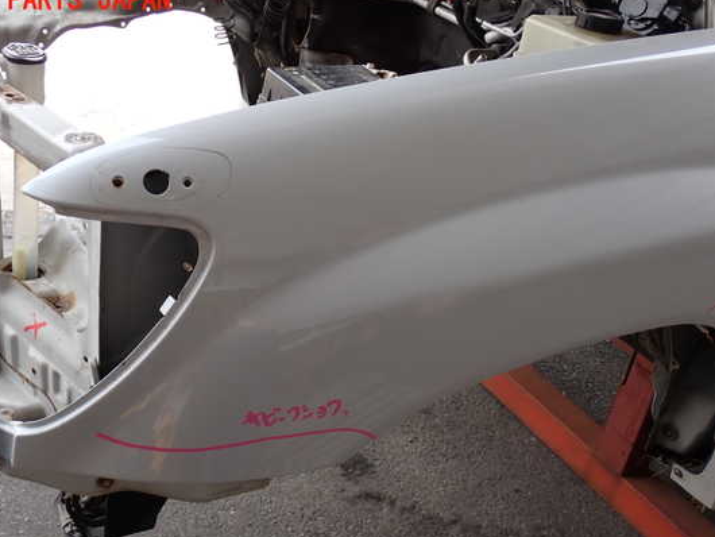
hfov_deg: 43.8
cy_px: 287
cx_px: 331
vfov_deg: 33.6
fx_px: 889
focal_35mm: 43
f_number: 3.5
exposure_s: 1/100
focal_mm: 6.83
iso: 100
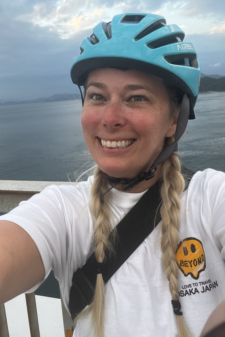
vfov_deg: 58.7
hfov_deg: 41.1
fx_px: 300
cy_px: 169
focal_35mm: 32
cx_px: 101
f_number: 2.2
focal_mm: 2.71
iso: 64
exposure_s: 1/121
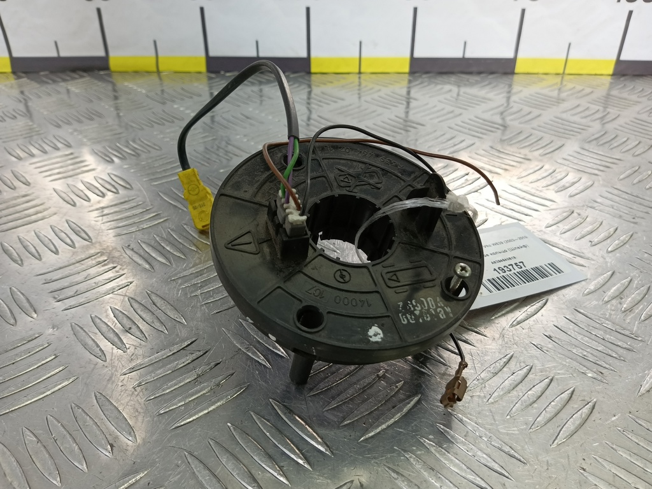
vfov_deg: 58.9
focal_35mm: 23
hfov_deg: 73.9
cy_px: 244
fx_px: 433
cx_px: 326
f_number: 1.6
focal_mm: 4.11
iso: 133
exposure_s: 1/100
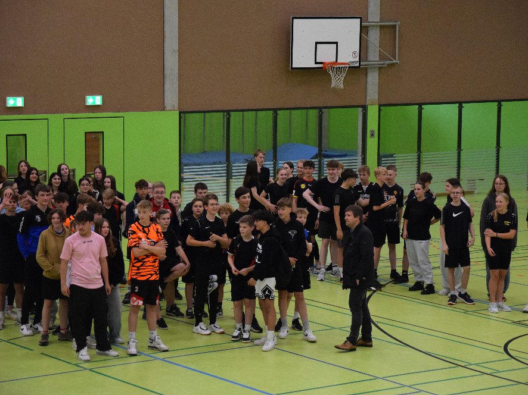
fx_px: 1738
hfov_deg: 17.3
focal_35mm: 114
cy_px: 197
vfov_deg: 13.0
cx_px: 278
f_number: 4
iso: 3200
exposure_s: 1/400
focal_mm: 70
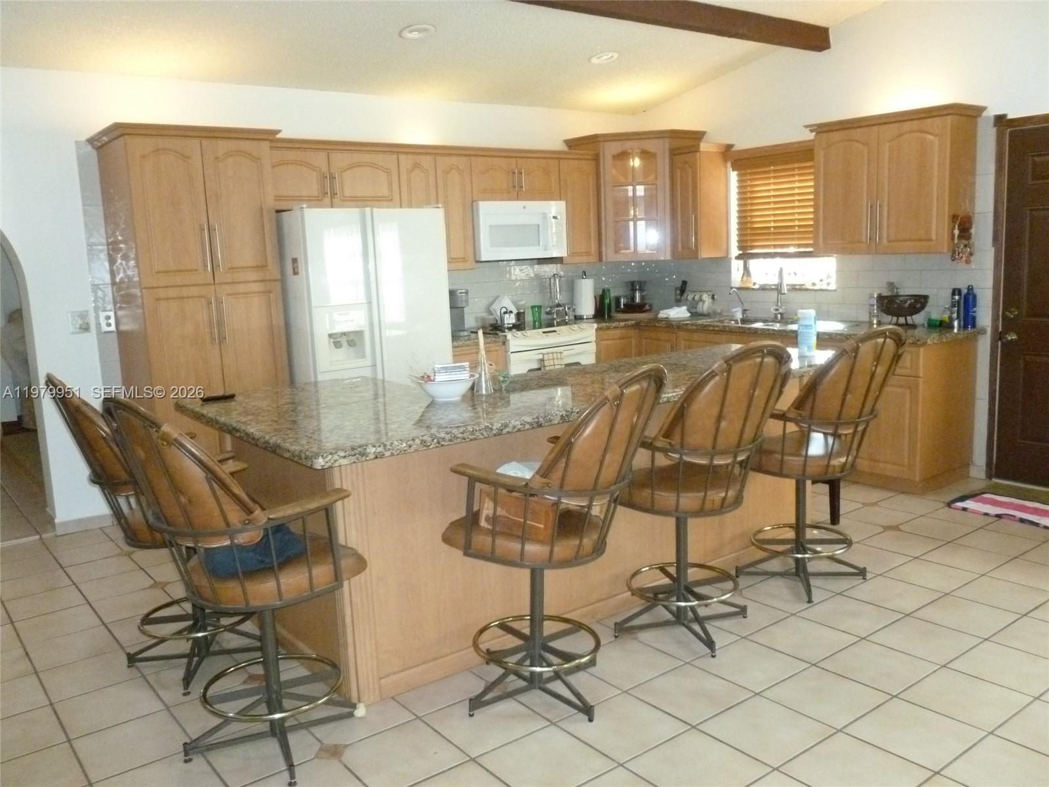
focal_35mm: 28
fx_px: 849
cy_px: 394
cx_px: 524
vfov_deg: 49.7
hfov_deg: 63.4
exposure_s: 1/60
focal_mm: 5
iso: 640
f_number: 3.3
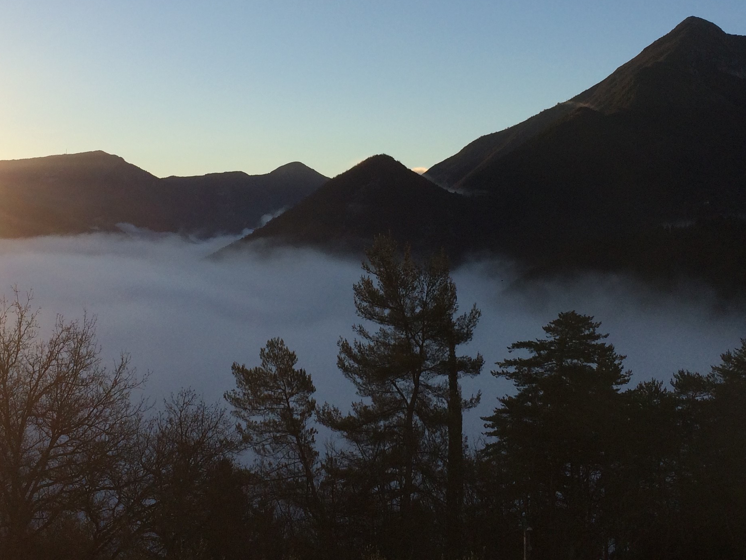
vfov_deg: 28.3
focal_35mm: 51
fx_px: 1099
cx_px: 332
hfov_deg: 37.4
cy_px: 159
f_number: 2.2
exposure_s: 1/1786
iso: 32
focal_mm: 4.15
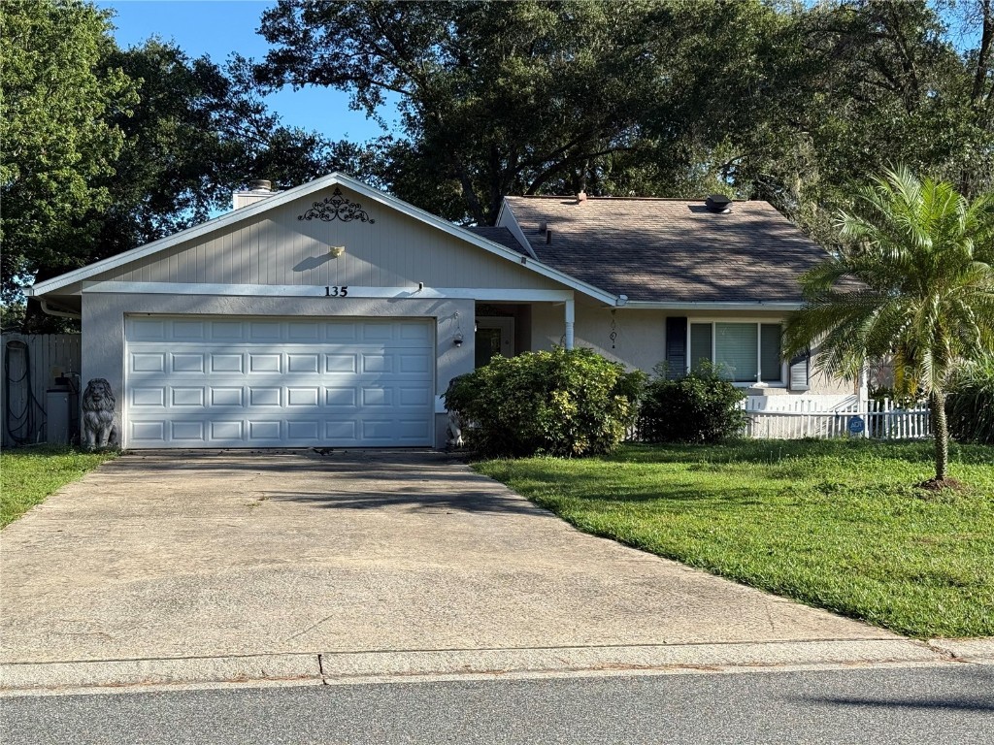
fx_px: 1378
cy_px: 372
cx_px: 497
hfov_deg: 39.7
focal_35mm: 48
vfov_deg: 30.3
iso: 64
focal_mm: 6.76
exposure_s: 1/2342
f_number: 1.78
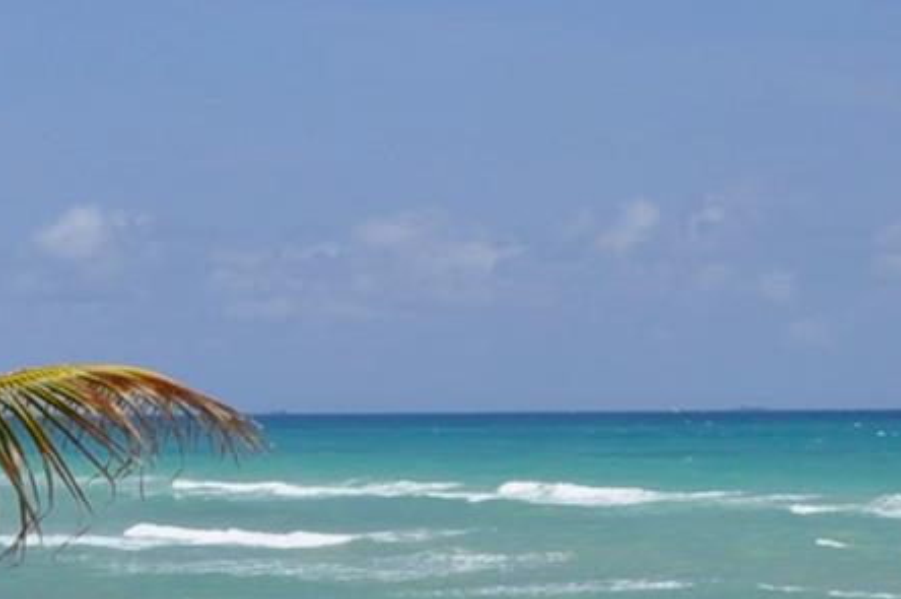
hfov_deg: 17.0
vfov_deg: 11.5
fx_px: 2975
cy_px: 329
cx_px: 108
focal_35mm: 119
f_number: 11
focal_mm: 22
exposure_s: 1/500
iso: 200
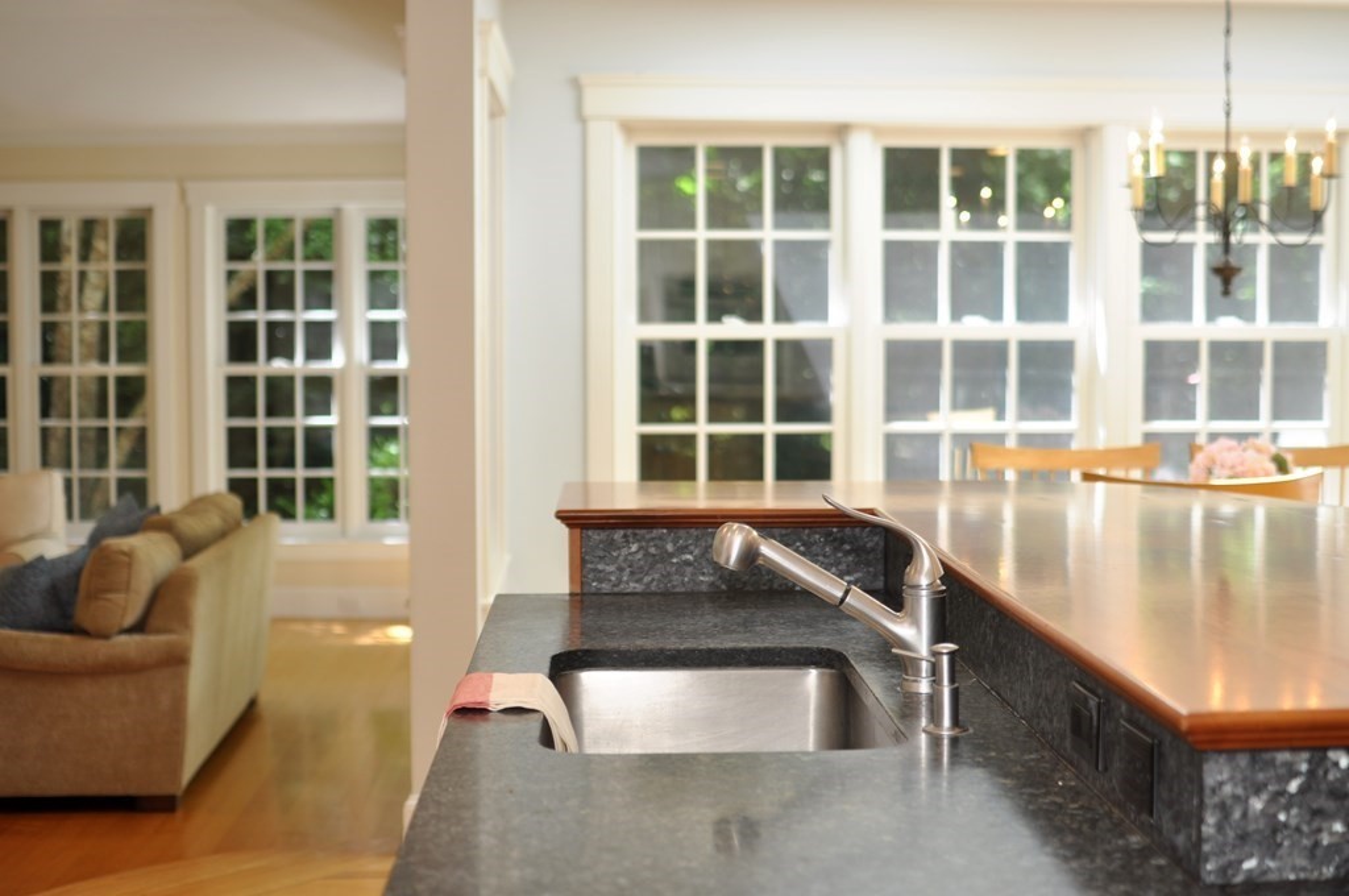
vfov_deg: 25.7
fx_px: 1965
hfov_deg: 37.9
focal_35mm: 52
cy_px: 448
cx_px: 674
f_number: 2.5
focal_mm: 35
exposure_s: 1/200
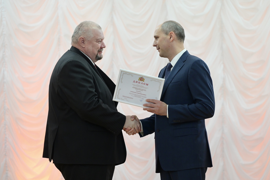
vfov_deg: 6.9
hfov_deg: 10.3
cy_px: 90
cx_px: 135
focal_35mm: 200
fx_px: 1500
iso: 2000
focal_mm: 200
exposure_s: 1/200
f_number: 3.5
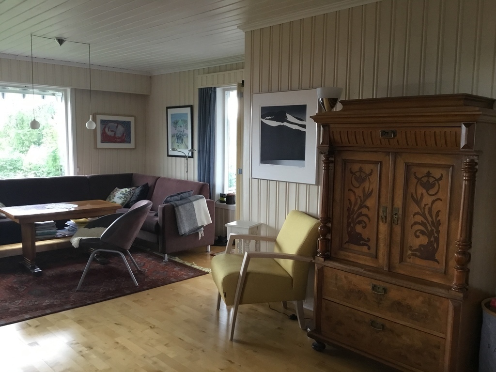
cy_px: 186
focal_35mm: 31
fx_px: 444
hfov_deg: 58.4
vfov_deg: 45.4
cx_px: 248
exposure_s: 1/33
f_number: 2.4
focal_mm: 3.3
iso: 125
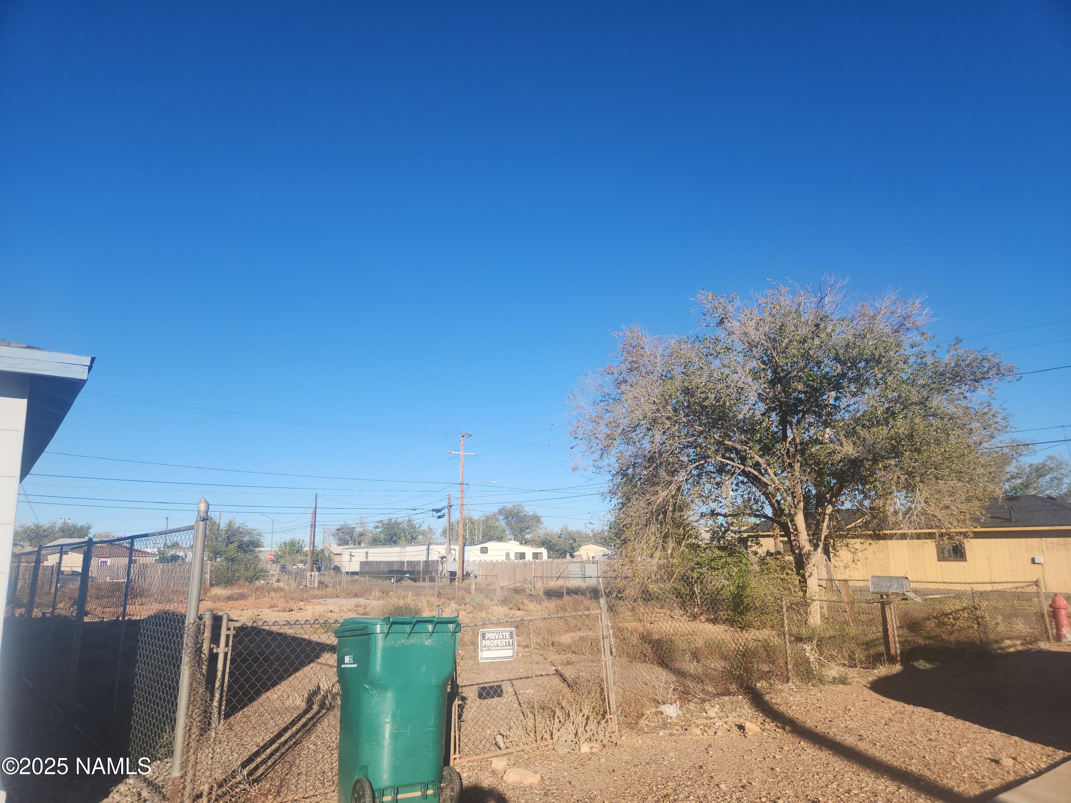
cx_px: 536
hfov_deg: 73.9
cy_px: 402
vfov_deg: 58.9
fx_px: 712
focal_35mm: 23
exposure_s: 1/1606
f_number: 1.8
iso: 20
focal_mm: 5.4
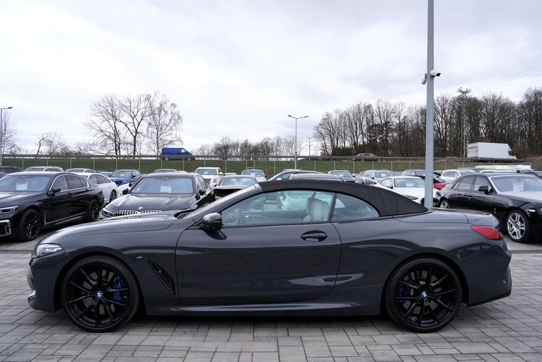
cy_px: 181
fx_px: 361
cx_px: 271
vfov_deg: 53.1
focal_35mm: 24
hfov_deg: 73.7
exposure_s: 1/160
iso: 100
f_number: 6.3
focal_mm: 24
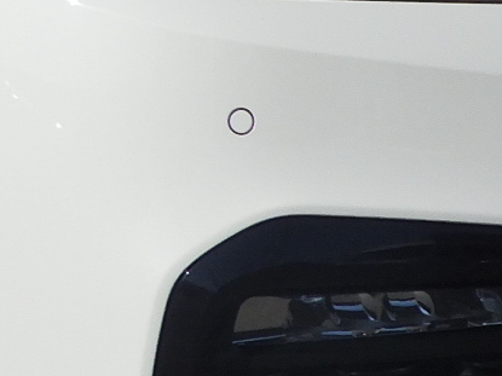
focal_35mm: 175
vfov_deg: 8.4
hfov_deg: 10.8
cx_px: -287
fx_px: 2537
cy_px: 25
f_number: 4.2
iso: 125
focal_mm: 5
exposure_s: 1/2000
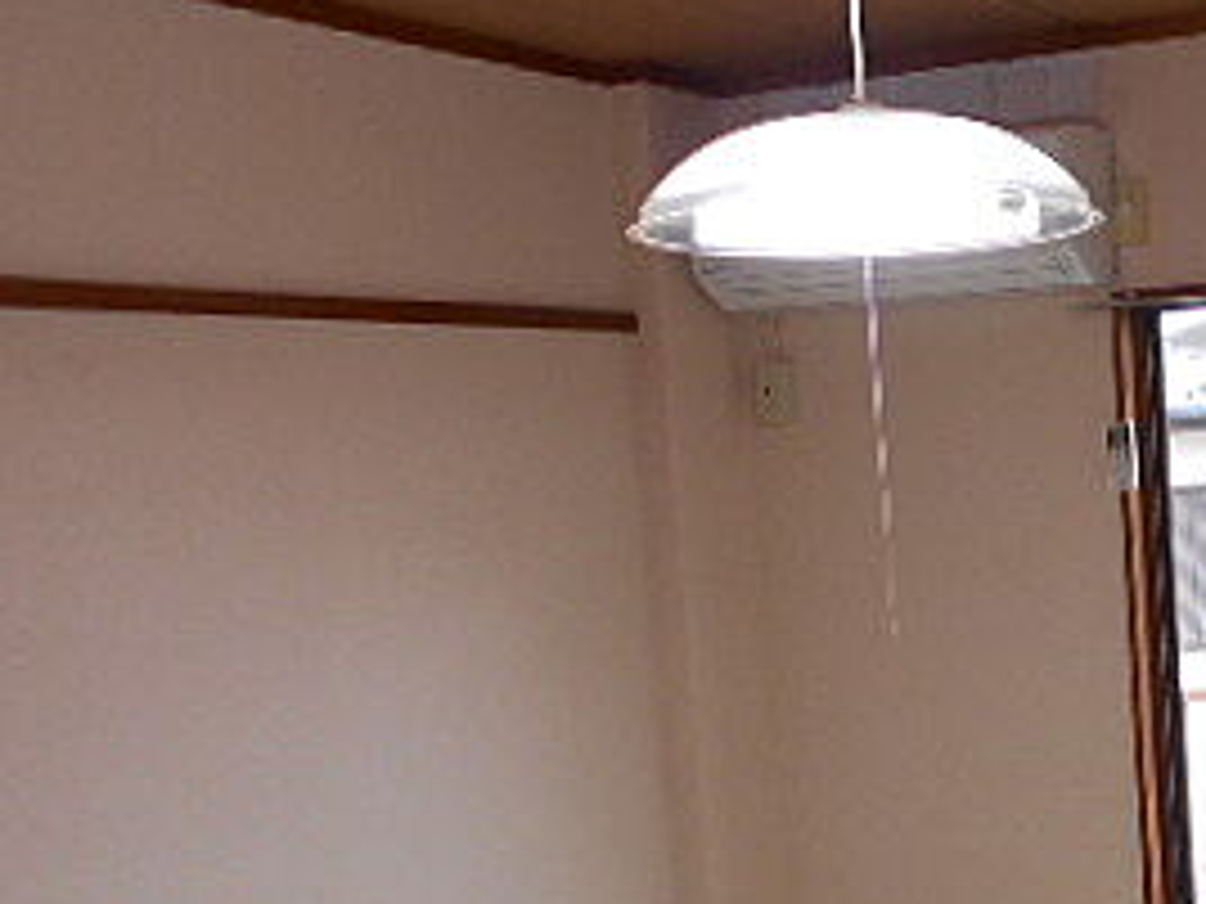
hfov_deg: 29.7
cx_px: 1116
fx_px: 2160
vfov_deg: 22.8
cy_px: 886
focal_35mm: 62
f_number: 3.2
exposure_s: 1/30
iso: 80
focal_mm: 4.6
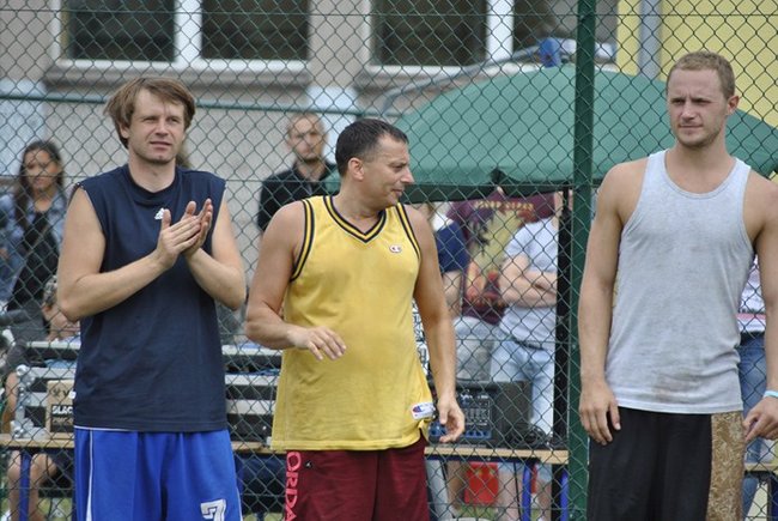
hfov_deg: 6.9
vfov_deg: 4.6
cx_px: 389
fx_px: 6491
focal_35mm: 300
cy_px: 260
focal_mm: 200
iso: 320
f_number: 5.6
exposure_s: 1/500
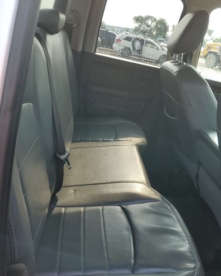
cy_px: 138
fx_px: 278
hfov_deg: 43.3
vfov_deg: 52.8
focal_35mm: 34
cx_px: 121
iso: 50
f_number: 1.5
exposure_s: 1/400
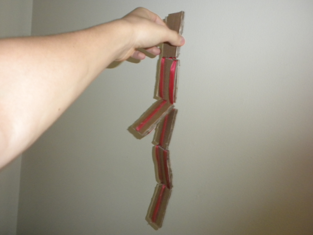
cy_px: 118
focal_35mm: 37
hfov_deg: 50.1
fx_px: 335
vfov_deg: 38.7
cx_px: 156
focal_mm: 6.6
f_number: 3.5
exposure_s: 1/30
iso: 400
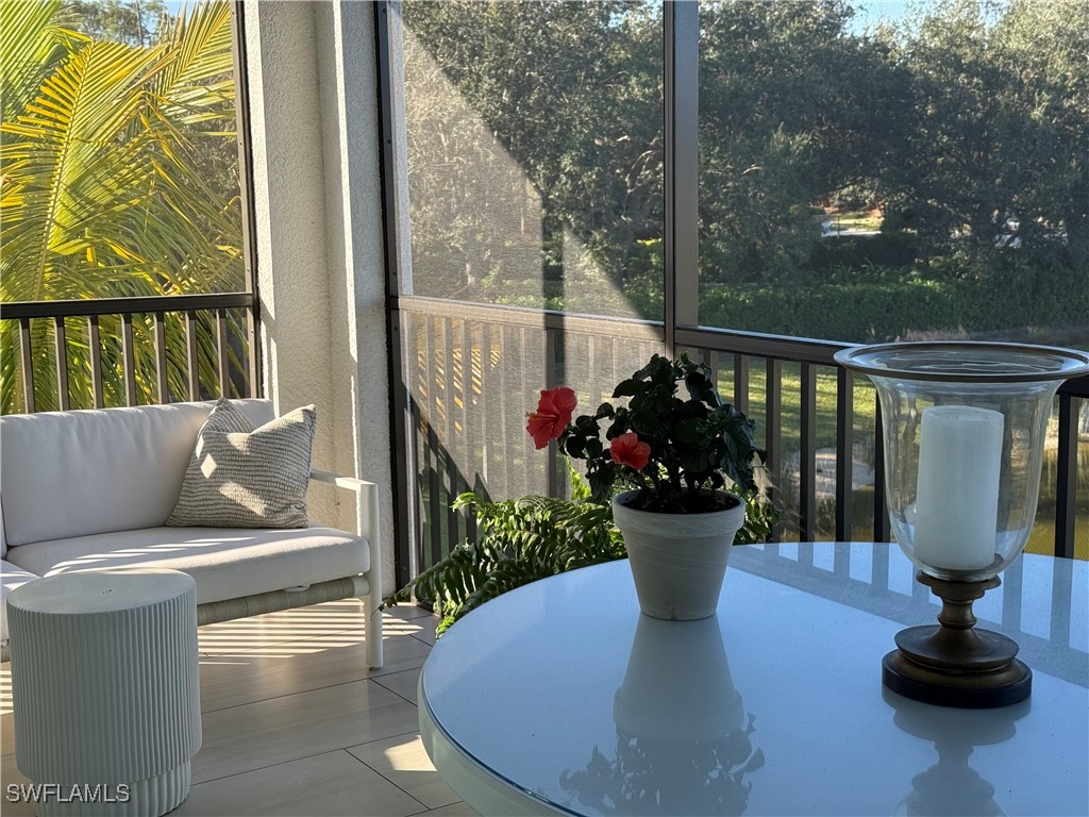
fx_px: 1510
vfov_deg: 30.3
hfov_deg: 39.7
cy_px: 408
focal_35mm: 48
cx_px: 544
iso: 80
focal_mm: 6.76
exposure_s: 1/646
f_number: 1.78
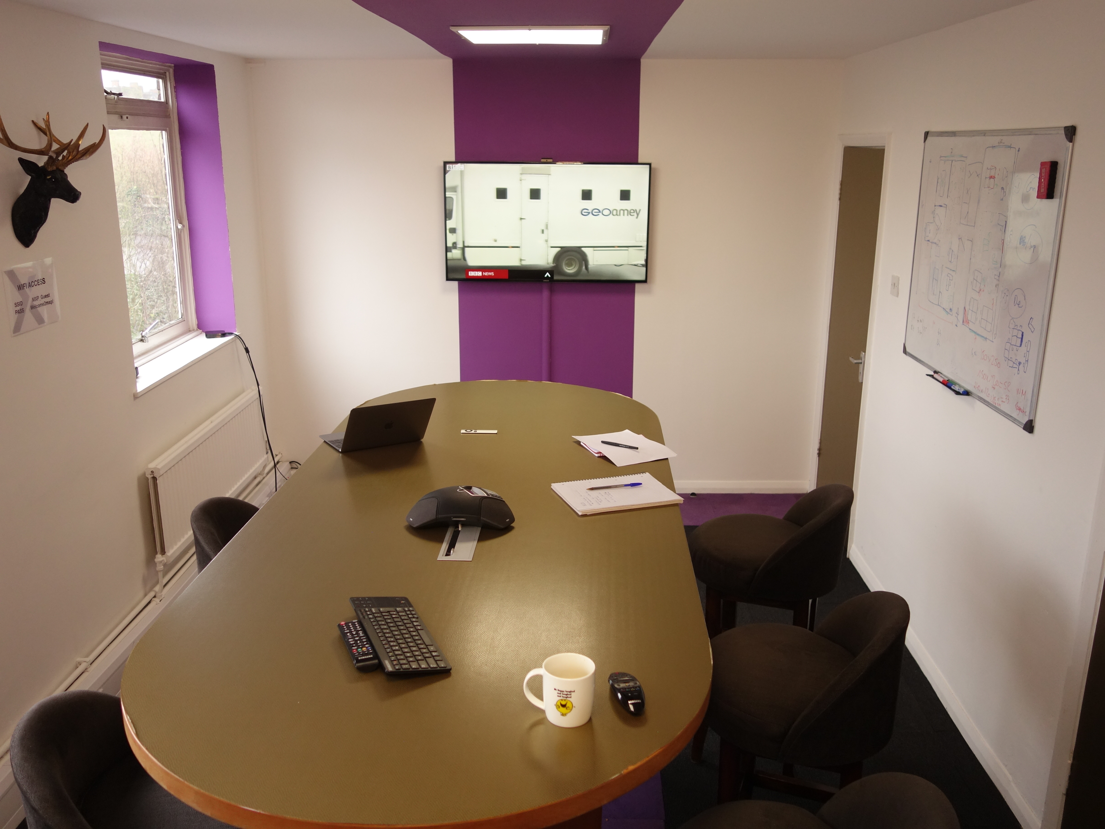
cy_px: 414
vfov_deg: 49.7
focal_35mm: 28
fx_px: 894
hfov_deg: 63.4
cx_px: 552
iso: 400
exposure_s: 1/160
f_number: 2.2
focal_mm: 10.4
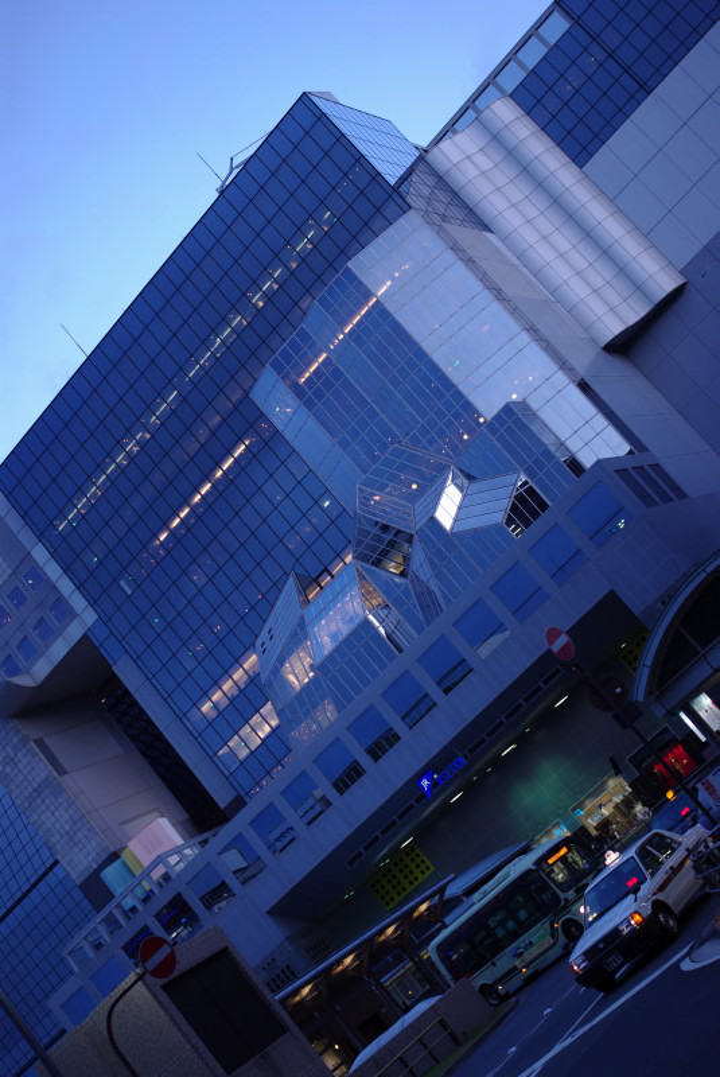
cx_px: 360
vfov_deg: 38.2
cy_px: 538
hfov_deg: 26.0
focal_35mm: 52
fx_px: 1557
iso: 100
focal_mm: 35
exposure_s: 1/50
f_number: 2.4
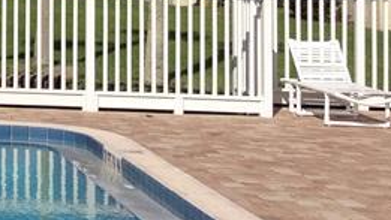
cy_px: -136
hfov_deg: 13.7
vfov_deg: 8.4
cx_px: -295
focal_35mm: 141
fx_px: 1462
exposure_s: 1/3623
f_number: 2.4
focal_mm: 4.12
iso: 50
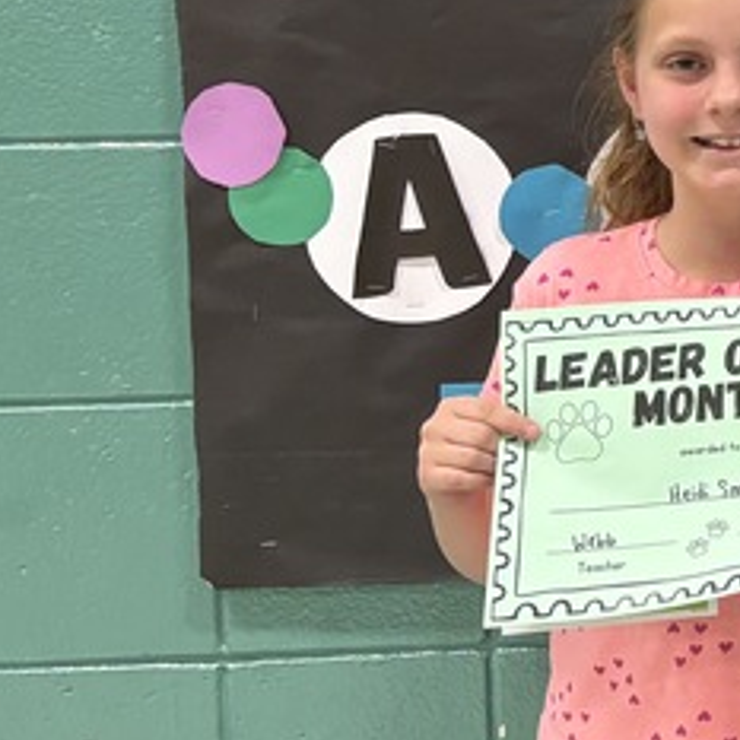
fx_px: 2443
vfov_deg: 16.8
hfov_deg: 14.8
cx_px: 1372
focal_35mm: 101
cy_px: -16
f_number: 1.6
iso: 125
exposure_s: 1/60
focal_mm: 5.96
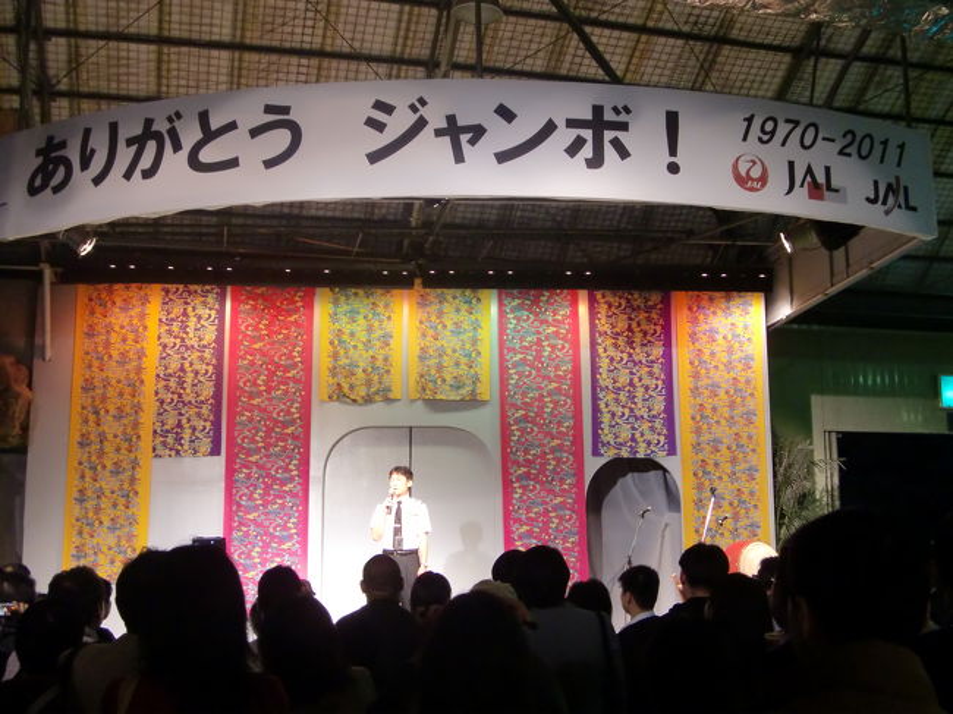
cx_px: 476
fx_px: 1266
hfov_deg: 41.3
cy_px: 357
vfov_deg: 31.5
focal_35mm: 46
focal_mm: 8.2
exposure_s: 1/50
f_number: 3.3
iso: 400
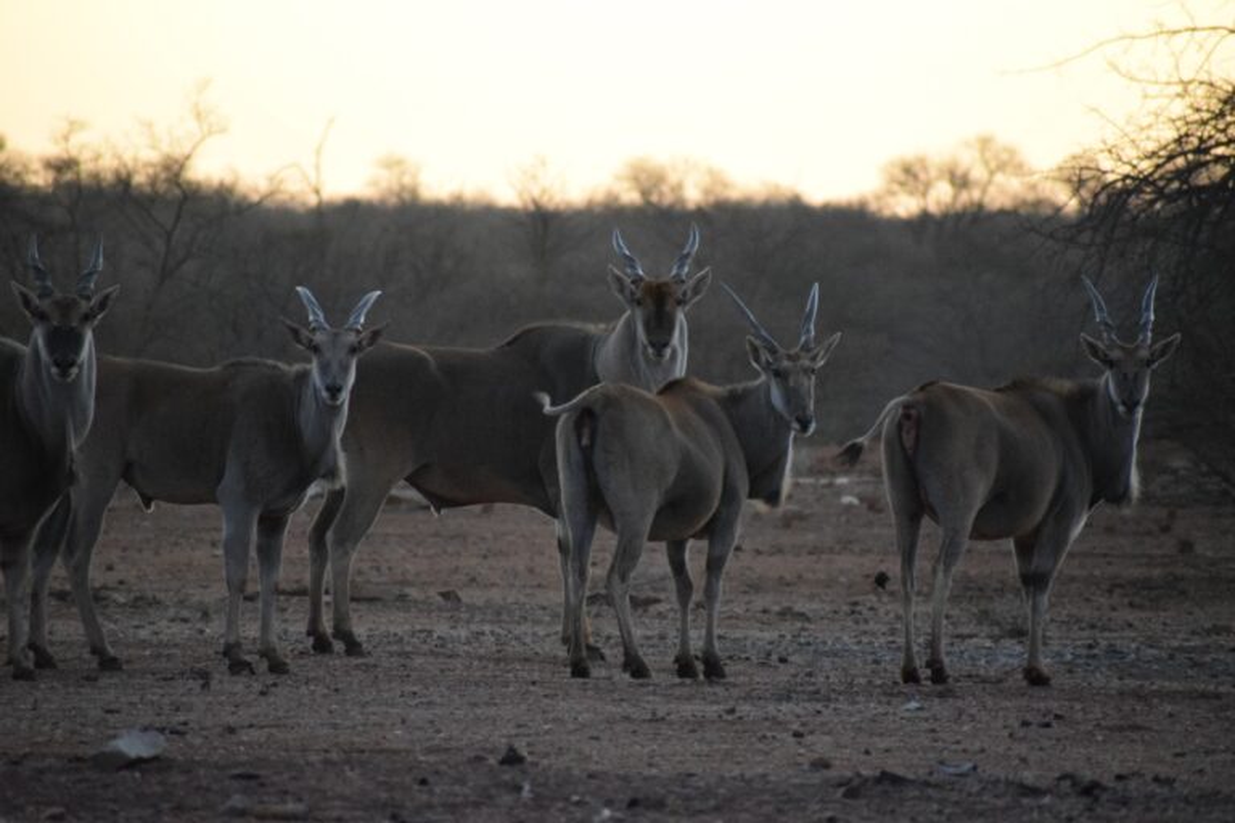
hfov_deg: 4.6
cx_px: 618
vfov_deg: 3.1
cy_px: 412
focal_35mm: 450
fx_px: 15436
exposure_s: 1/320
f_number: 6.3
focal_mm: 300
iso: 6400
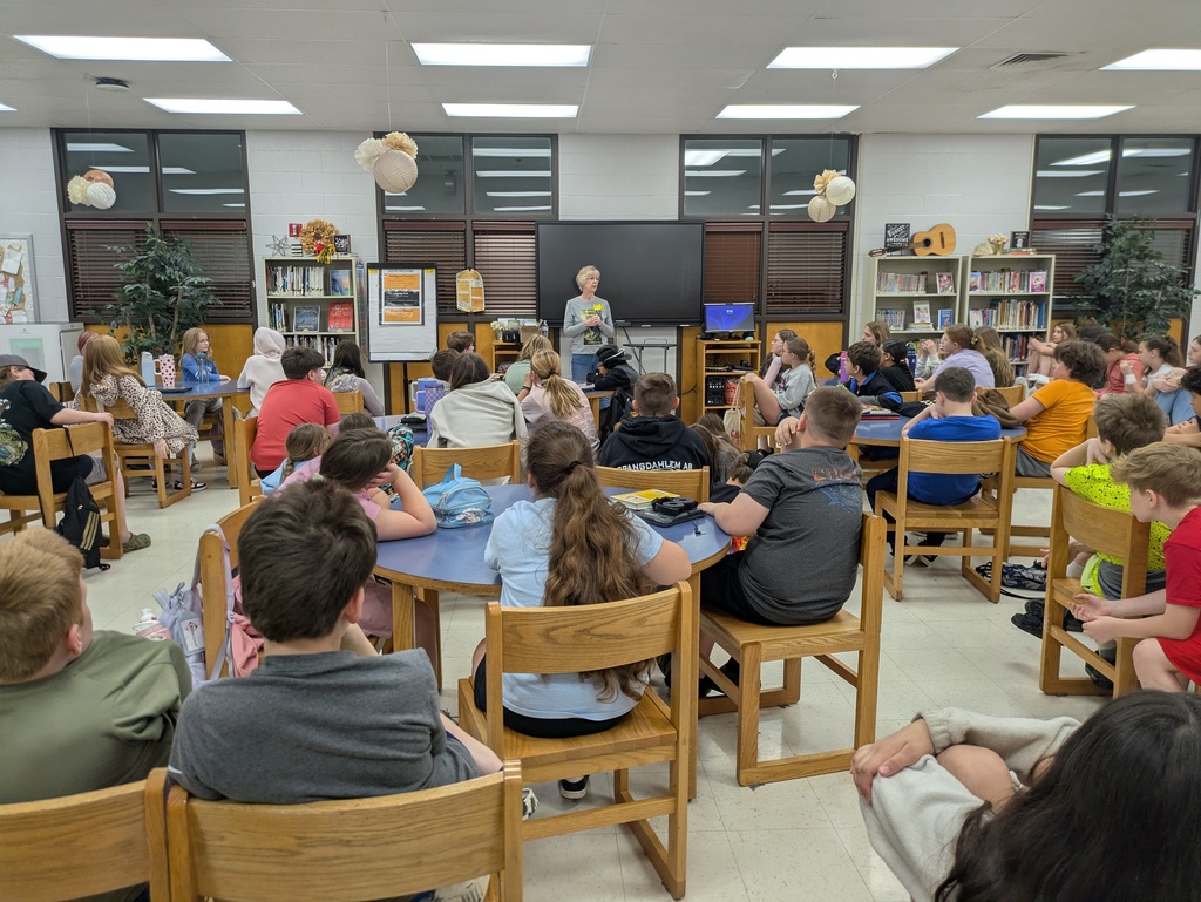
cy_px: 451
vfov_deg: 54.9
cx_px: 600
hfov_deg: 69.4
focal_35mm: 25
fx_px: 868
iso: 68
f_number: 1.89
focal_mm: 5.43
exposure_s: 1/120
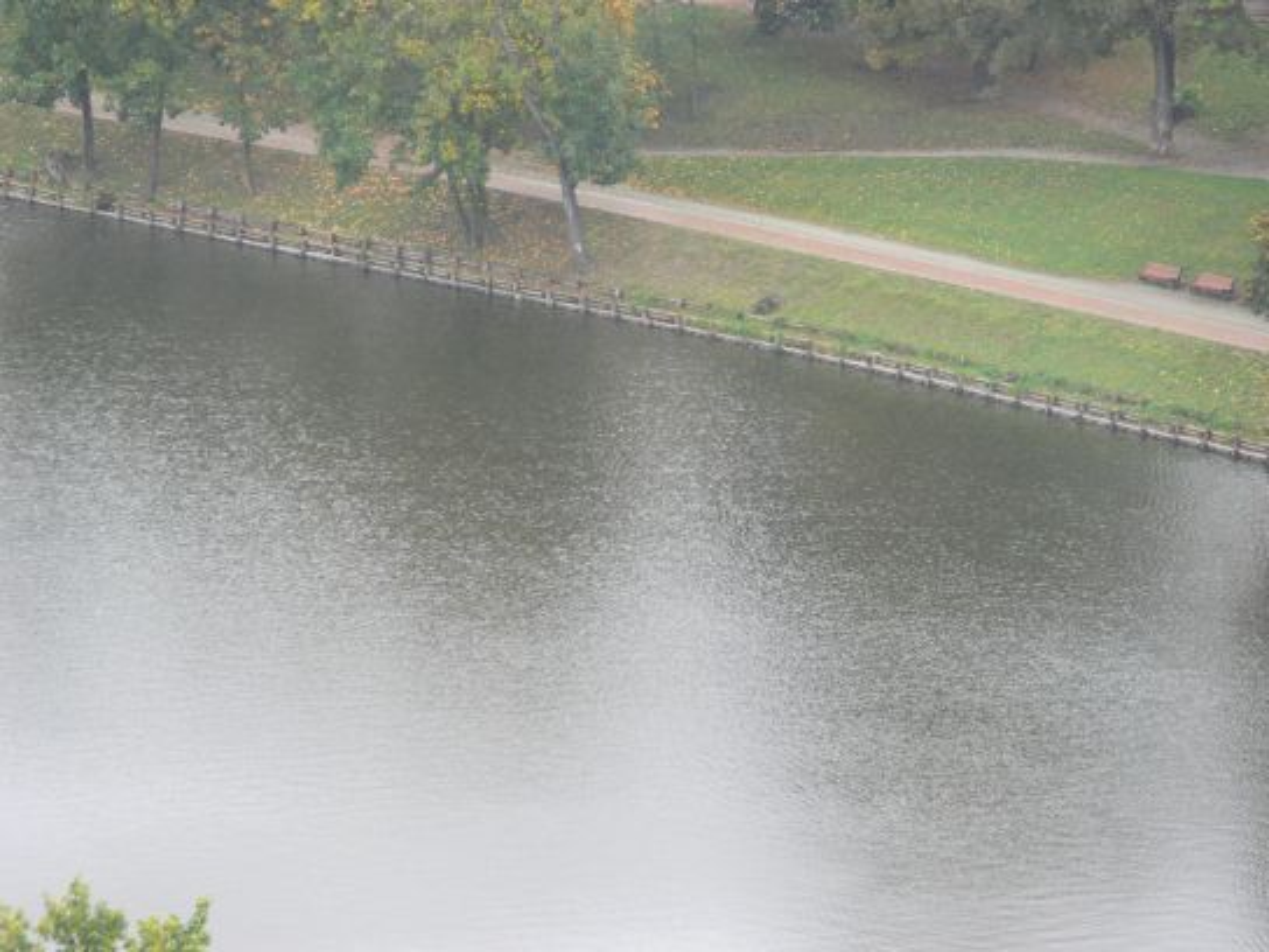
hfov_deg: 4.7
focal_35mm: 420
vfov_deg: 3.5
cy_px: 476
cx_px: 634
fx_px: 15397
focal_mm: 88.8
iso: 100
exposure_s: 1/125
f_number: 4.5
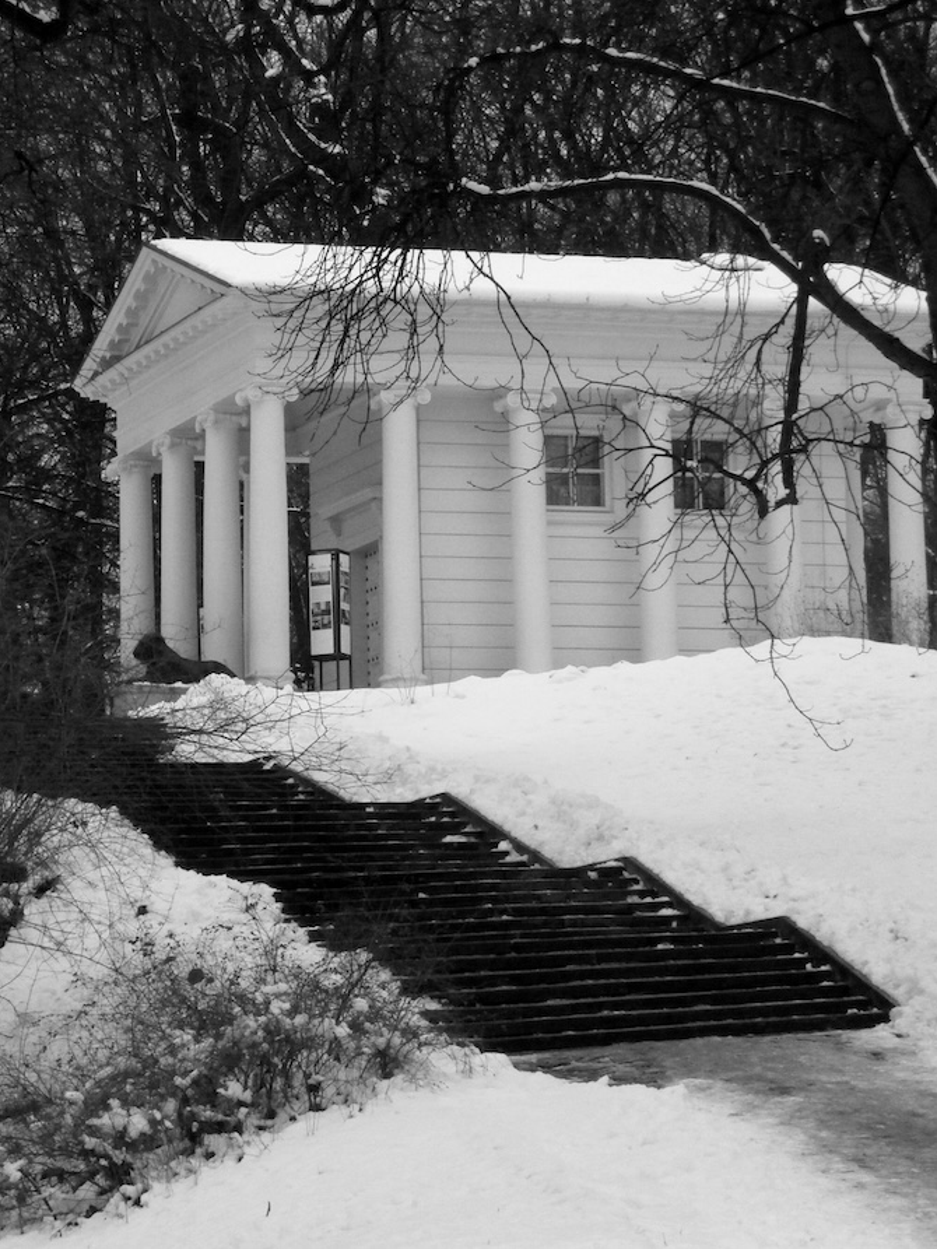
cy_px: 621
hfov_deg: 11.3
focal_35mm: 131
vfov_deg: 15.1
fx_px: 4727
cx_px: 466
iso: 400
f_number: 6.5
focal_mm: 23.5
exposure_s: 1/100
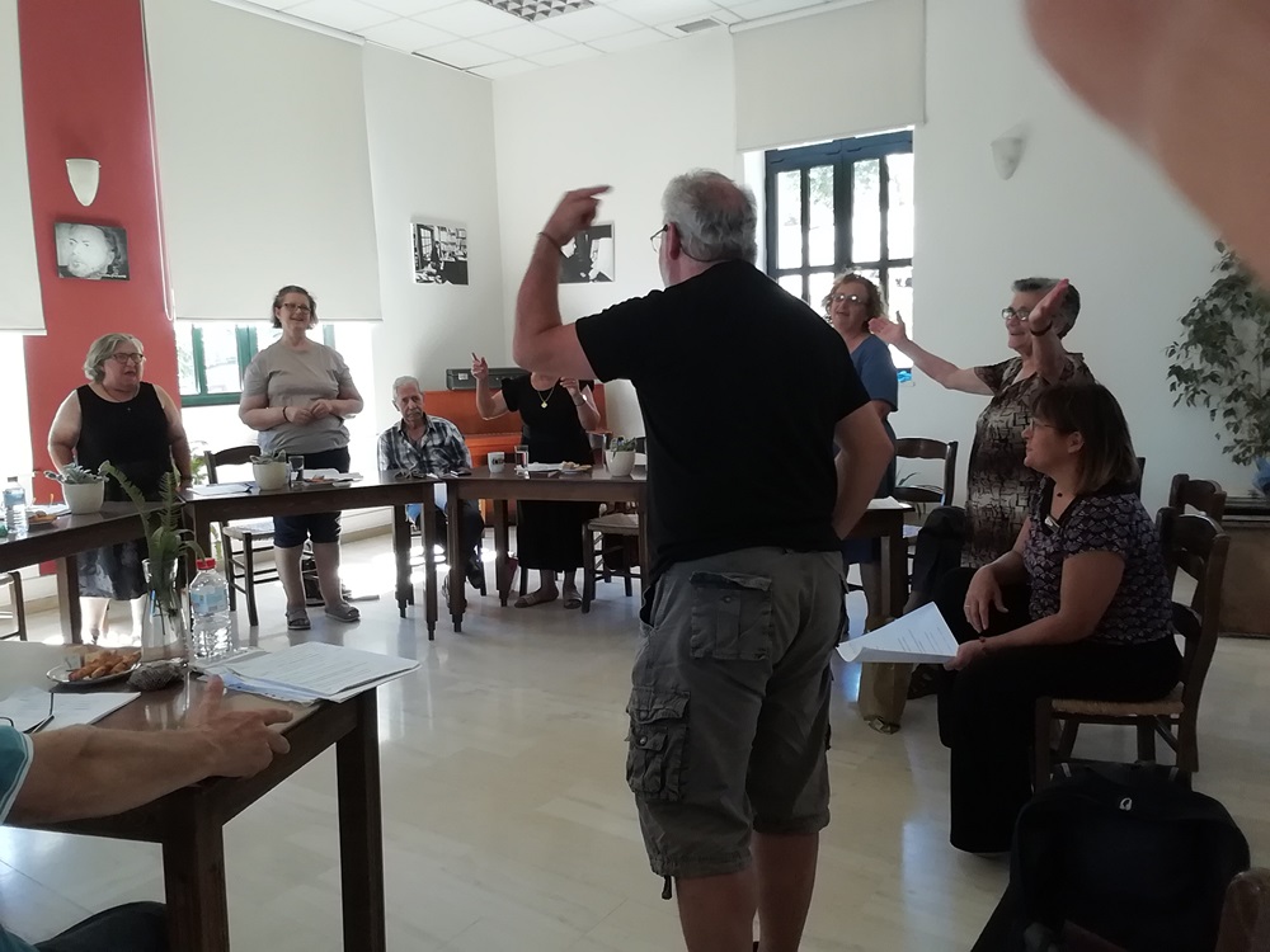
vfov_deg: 51.4
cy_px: 476
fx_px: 991
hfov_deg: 65.3
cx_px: 635
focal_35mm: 27
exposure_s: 1/60
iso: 100
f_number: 2.4
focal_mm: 2.25
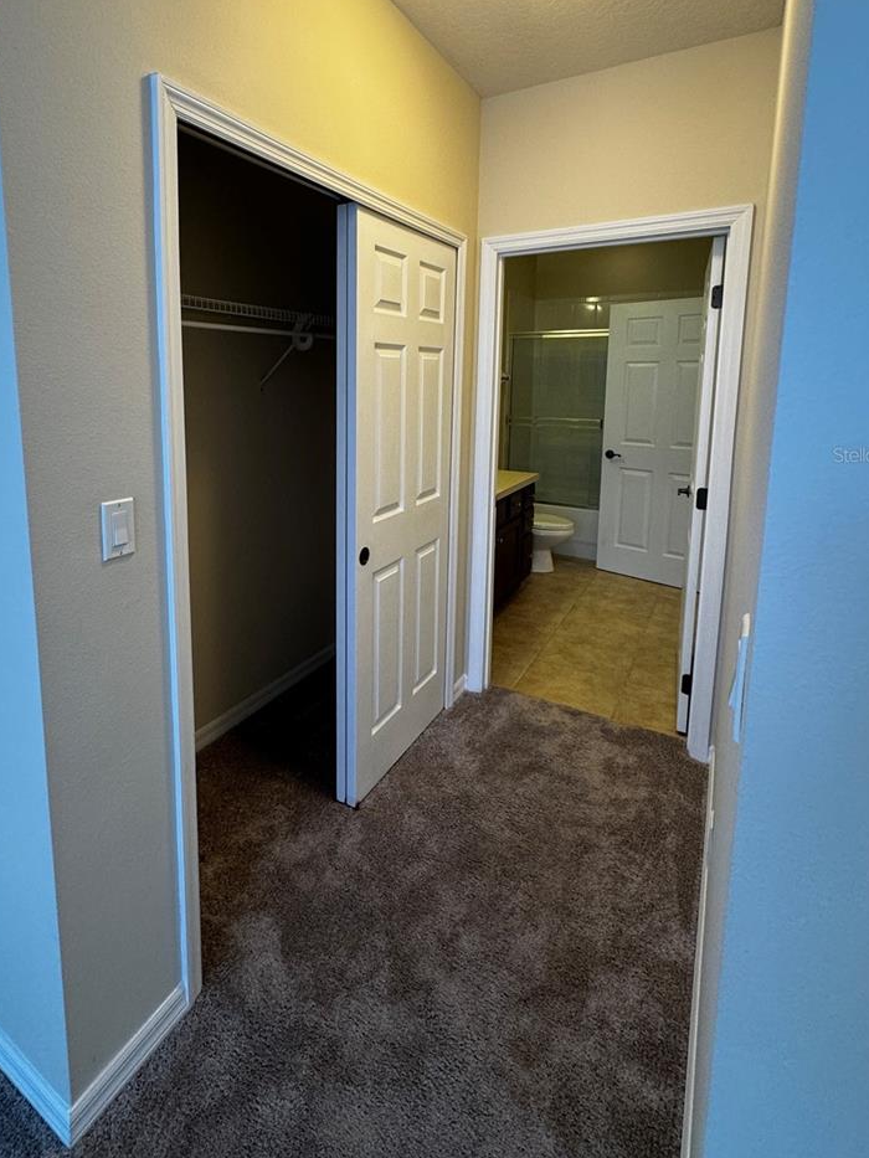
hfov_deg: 71.1
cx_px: 362
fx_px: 602
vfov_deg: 86.5
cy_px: 454
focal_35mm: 18
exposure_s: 1/60
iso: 160
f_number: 2.2
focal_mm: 2.22
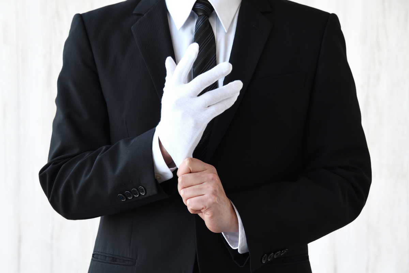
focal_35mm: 145
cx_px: 204
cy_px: 136
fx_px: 1647
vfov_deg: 9.5
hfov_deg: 14.2
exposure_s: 1/60
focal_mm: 145
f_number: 8
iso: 800
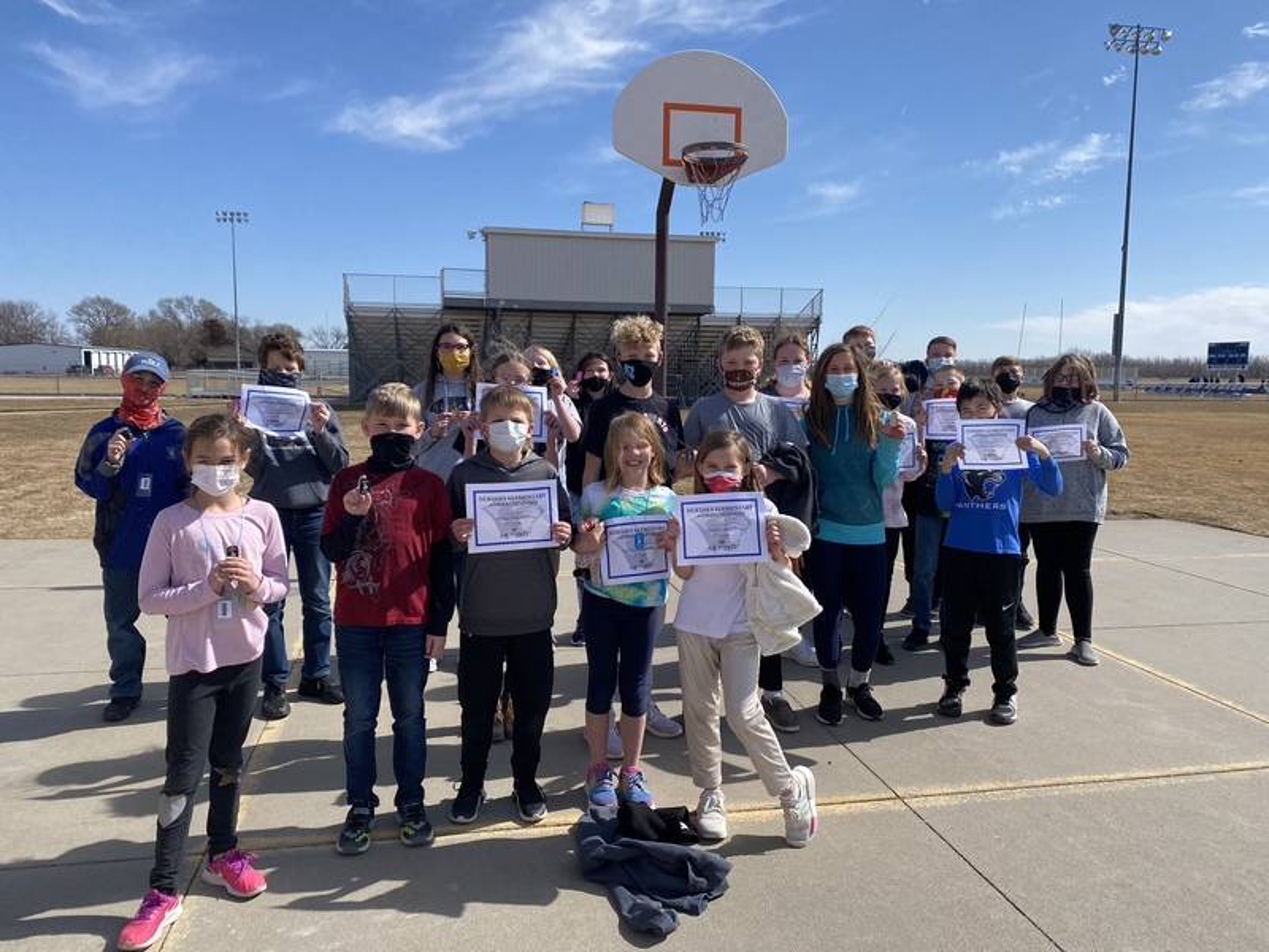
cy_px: 476
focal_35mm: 26
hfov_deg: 67.3
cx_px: 634
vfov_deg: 53.1
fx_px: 953
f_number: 1.8
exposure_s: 1/2890
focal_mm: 4.25
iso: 32
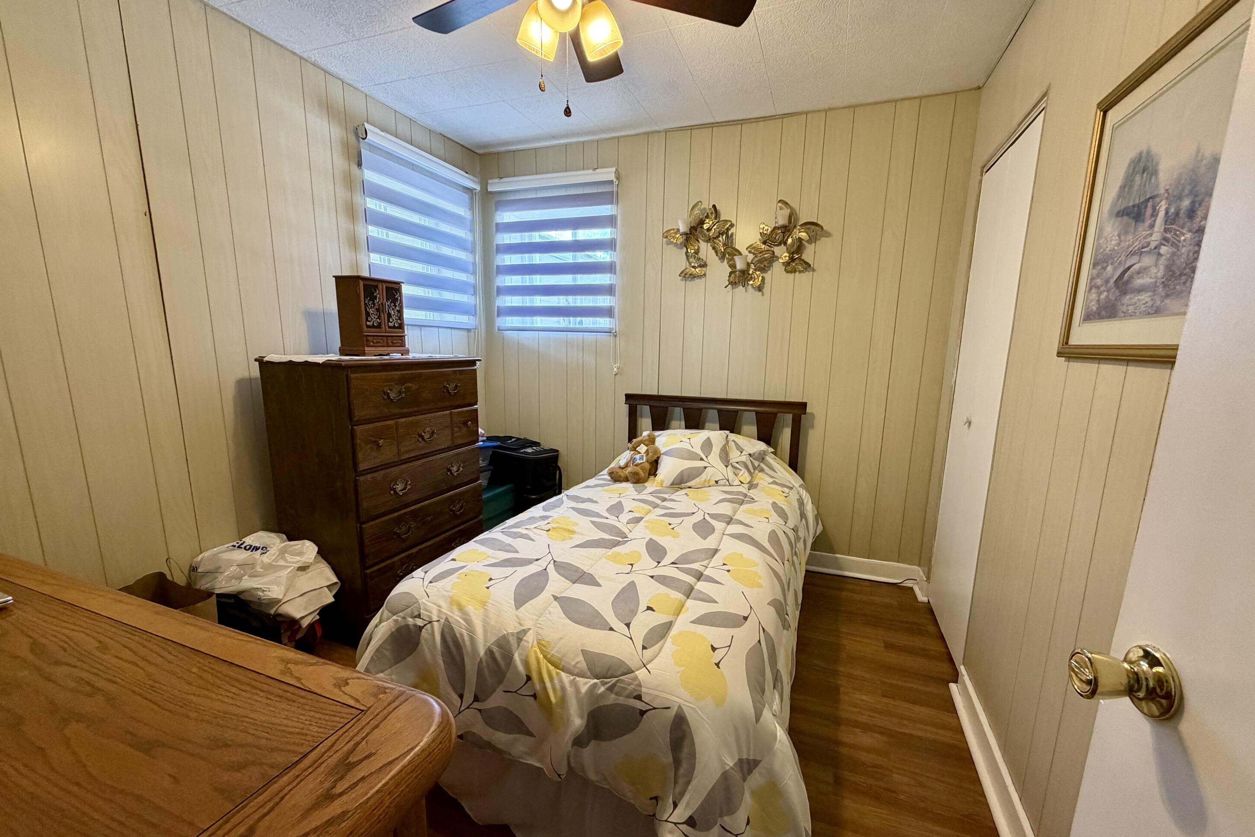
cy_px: 449
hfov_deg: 100.4
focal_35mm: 15
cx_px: 630
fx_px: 523
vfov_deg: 77.2
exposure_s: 1/60
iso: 250
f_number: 2.2
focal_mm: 2.22
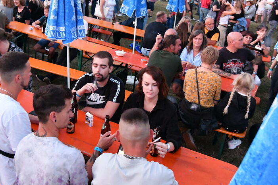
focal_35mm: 36
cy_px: 69
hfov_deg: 53.0
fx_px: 278
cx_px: 124
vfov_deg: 36.7
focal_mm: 14
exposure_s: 1/30
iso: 8000
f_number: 2.8
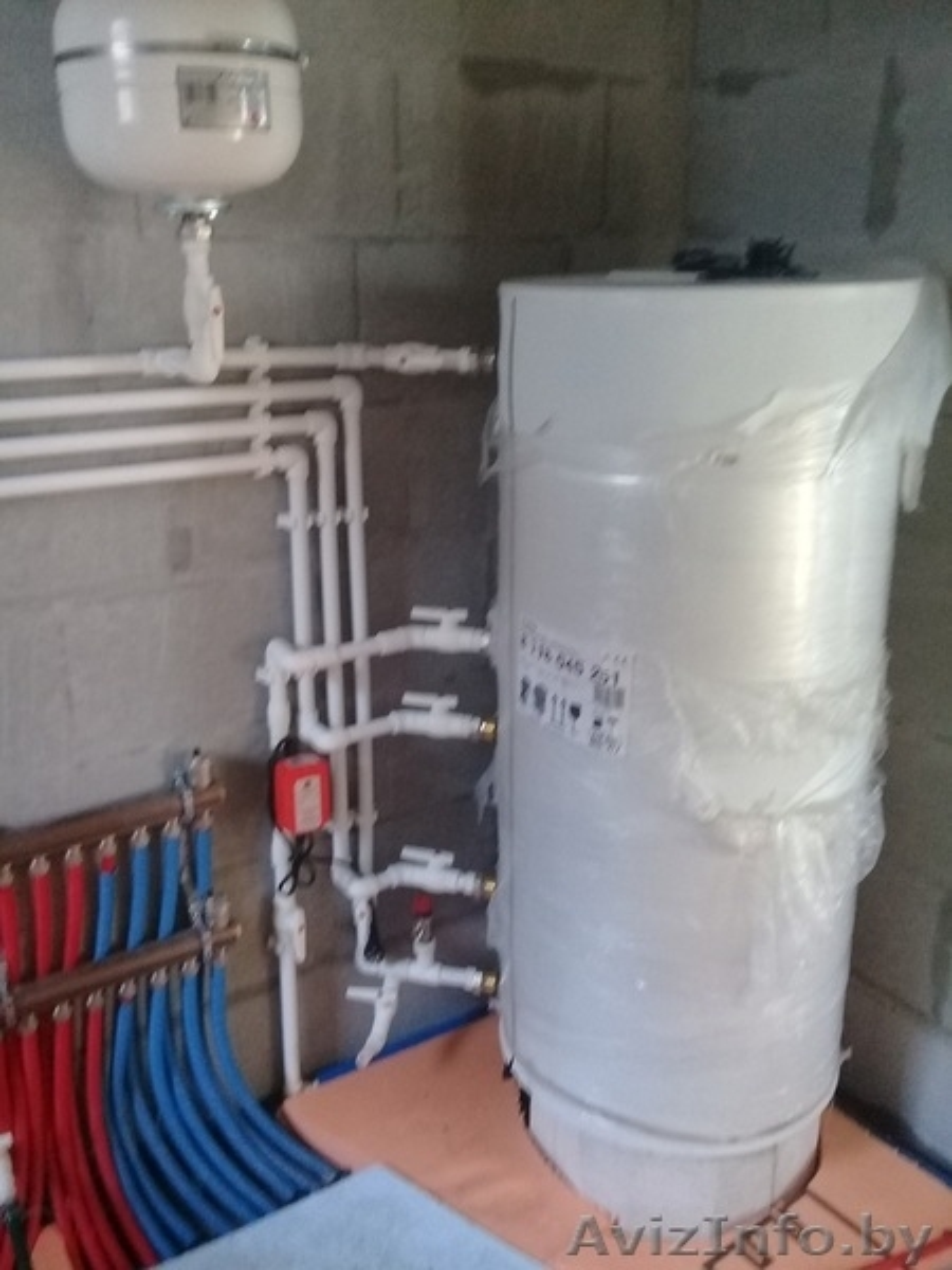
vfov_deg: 58.4
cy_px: 635
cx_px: 476
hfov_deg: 45.4
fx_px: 1137
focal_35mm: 31
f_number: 2.2
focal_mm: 3.3
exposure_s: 1/17
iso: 200
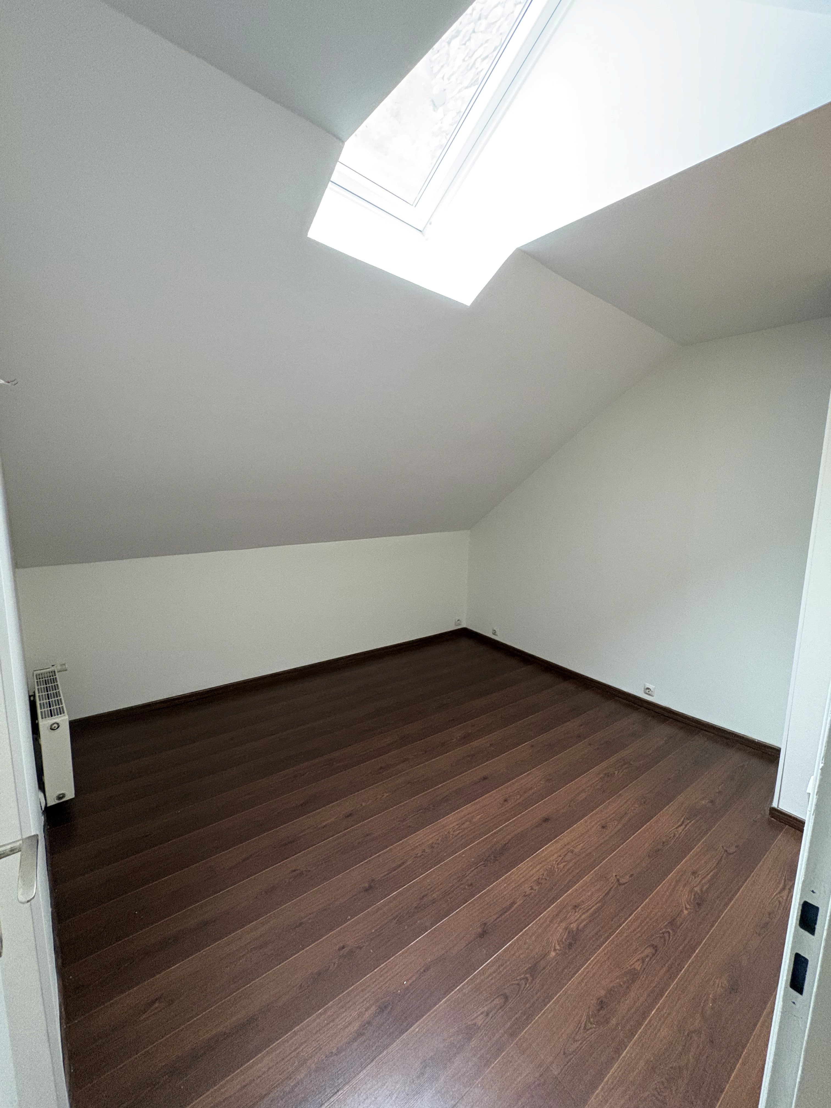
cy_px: 554
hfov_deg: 85.7
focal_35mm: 14
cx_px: 416
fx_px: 448
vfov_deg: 102.1
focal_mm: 2.22
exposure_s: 1/60
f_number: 2.2
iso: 500
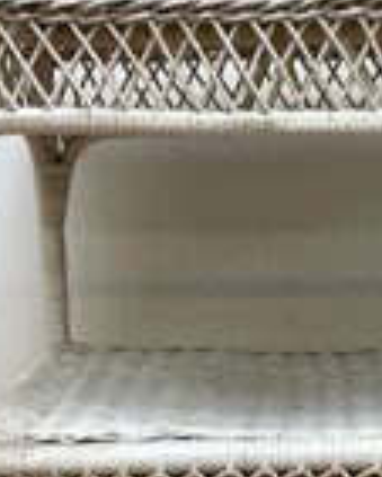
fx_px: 974
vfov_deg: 27.4
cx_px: 289
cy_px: 299
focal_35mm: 69
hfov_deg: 22.0
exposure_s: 1/120
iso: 64
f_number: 1.8
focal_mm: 3
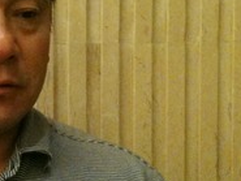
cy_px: 112
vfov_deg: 14.2
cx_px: -1
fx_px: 725
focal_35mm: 104
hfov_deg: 18.4
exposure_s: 1/15
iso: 250
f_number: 2.8
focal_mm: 3.85
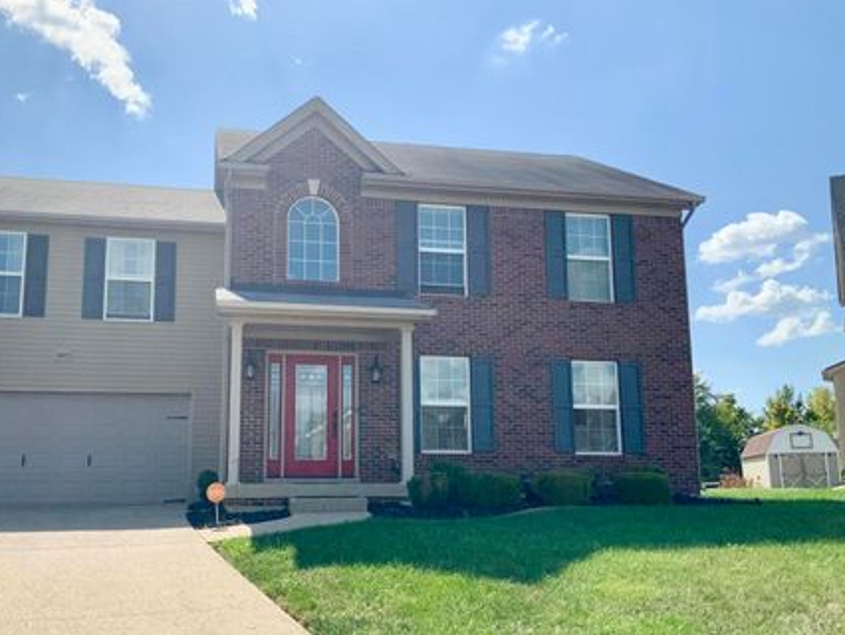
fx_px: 830
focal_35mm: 34
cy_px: 362
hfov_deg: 53.8
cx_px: 371
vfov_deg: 41.7
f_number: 1.8
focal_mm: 3
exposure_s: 1/2538
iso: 20
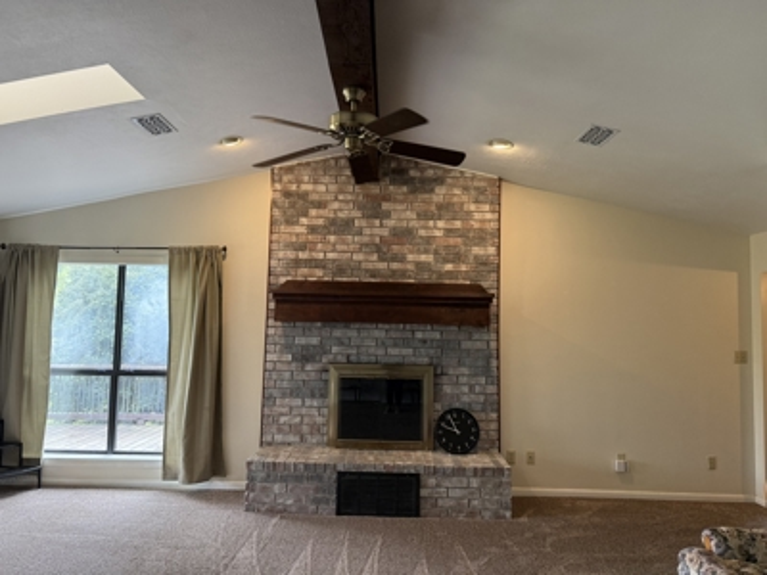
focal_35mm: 24
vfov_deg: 56.8
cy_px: 288
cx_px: 384
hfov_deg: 71.6
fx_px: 532
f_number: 1.78
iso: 250
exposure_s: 1/120
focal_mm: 6.76
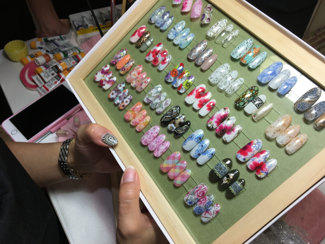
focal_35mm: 29
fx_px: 272
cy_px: 122
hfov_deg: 61.7
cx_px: 162
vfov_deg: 48.2
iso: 32
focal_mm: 4.15
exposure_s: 1/60
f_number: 2.2
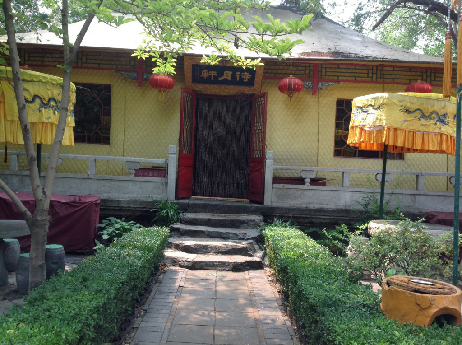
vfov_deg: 40.6
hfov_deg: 52.7
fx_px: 466
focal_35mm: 35
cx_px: 231
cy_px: 172
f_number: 2.4
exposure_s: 1/145
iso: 50
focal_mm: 4.28
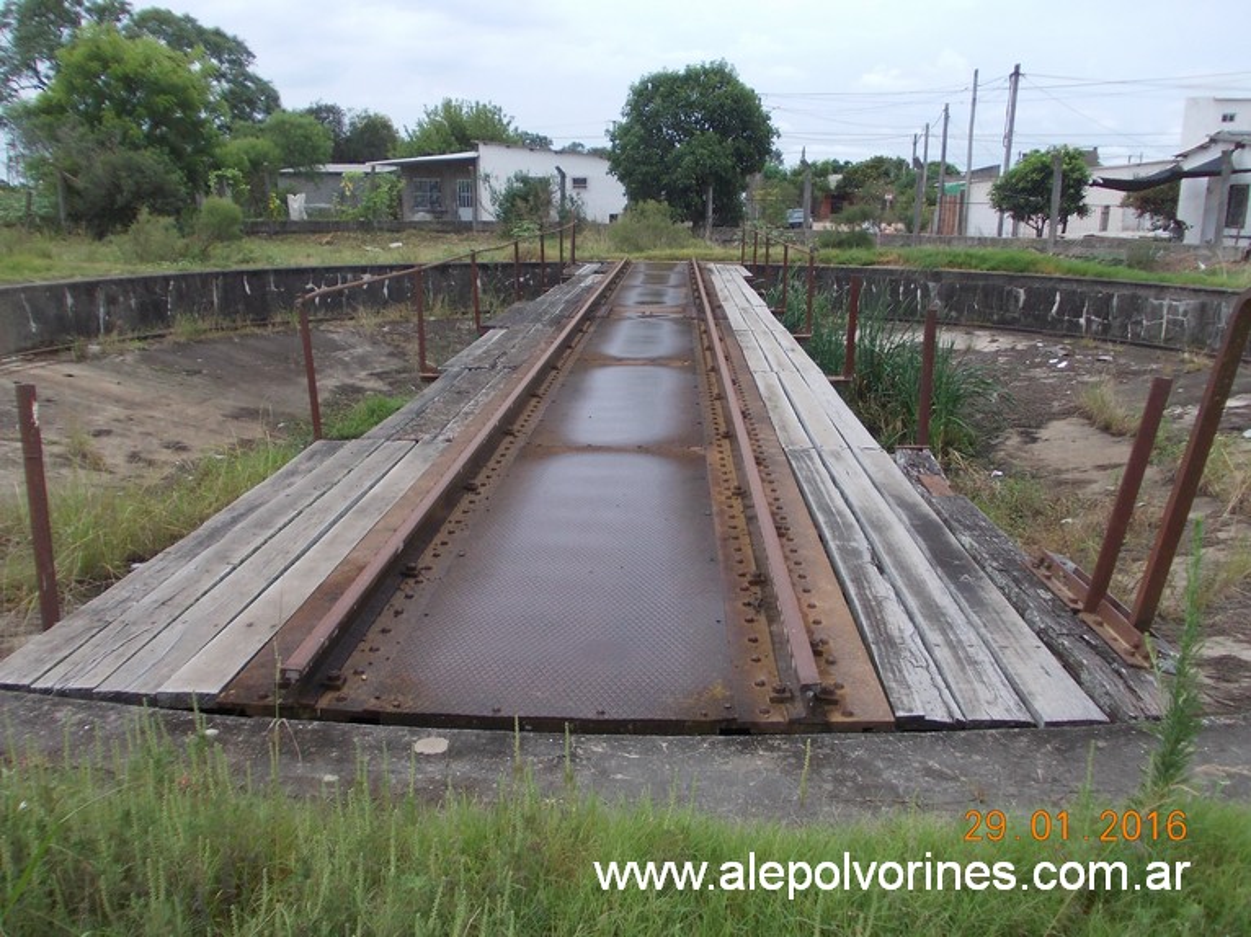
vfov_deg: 49.7
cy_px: 468
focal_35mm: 28
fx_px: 1012
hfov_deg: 63.5
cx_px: 626
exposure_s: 1/250
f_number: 5.4
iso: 80
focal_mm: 4
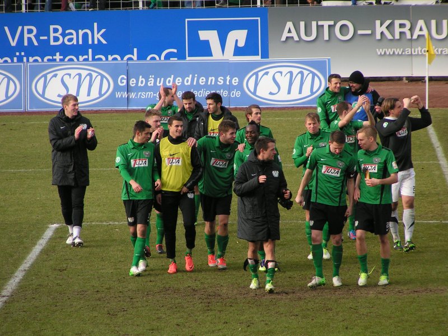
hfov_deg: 5.8
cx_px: 224
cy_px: 168
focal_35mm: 340
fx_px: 4400
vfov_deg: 4.4
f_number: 3.5
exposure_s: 1/400
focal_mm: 52
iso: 64
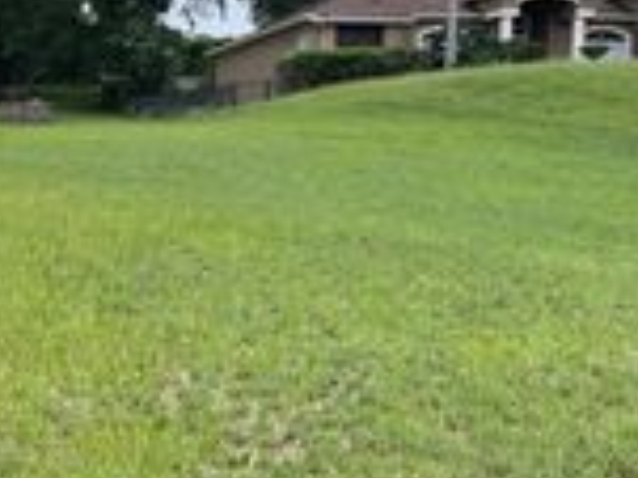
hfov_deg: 20.5
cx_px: -296
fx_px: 1529
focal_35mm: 83
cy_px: 286
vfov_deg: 17.7
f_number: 1.6
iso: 32
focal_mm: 5.1
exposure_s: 1/2336
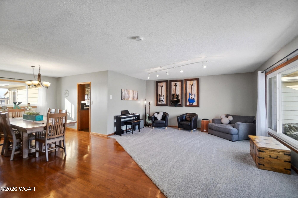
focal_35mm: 15
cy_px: 99
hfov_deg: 100.4
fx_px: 124
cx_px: 149
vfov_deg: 77.3
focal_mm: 10
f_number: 5.6
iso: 125
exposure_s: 1/250
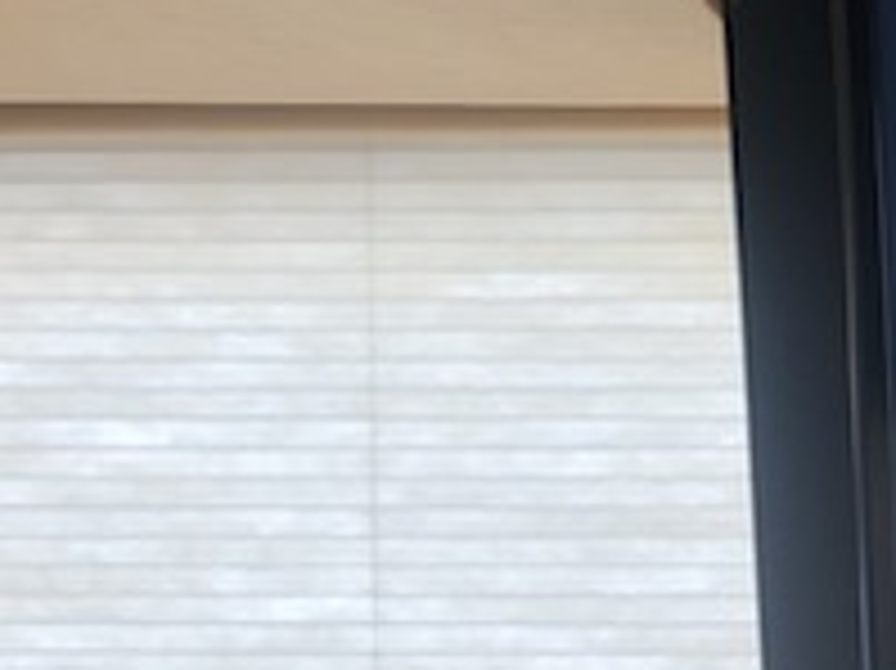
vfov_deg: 10.5
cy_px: 117
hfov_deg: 13.0
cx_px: 1454
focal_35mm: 141
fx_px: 3647
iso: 100
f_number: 1.8
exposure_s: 1/120
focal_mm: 4
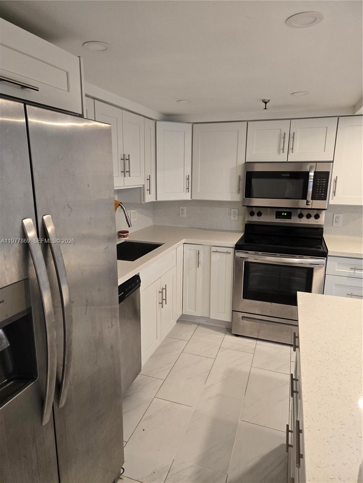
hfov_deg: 58.9
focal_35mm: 23
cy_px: 242
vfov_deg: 73.9
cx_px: 182
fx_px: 322
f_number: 1.8
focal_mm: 5.4
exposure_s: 1/120
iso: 320
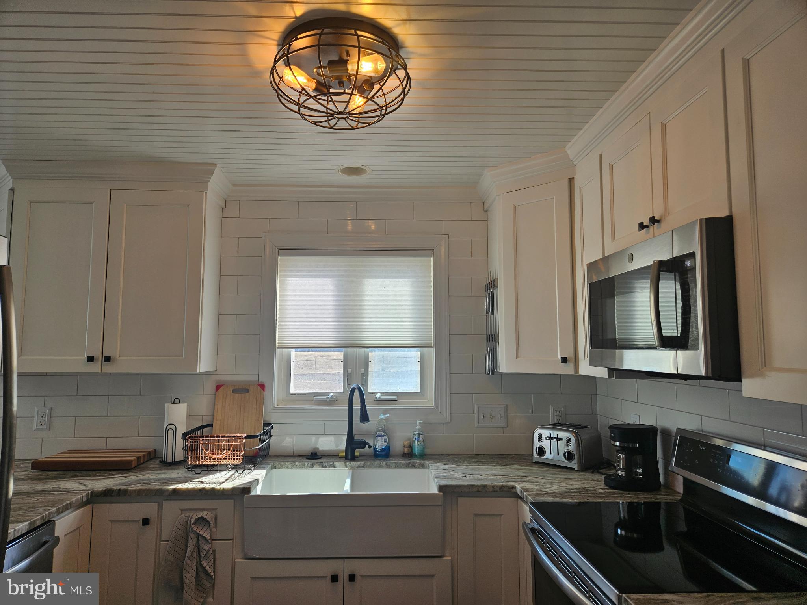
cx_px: 404
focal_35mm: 23
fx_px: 536
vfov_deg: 58.9
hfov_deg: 73.9
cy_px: 302
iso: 25
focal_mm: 5.4
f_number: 1.8
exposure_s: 1/140
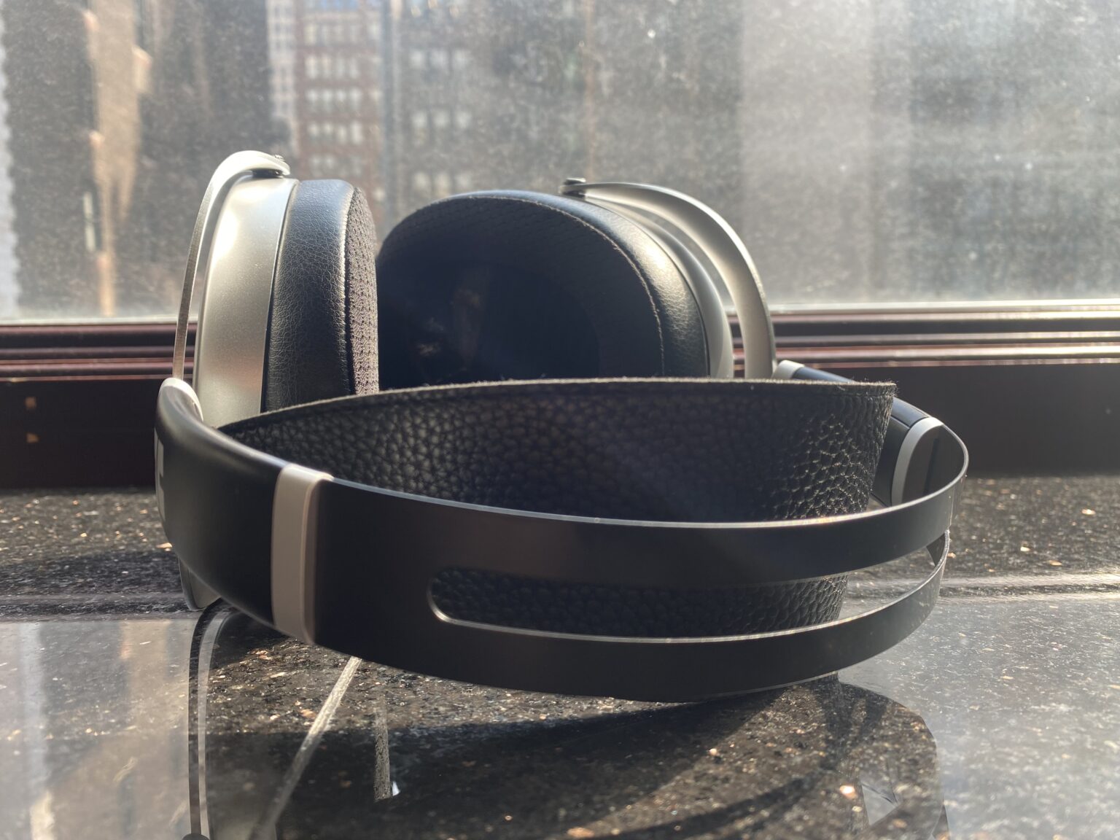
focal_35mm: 26
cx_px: 560
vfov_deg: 53.1
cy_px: 420
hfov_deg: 67.3
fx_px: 841
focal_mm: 4.25
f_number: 1.8
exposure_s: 1/168
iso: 32
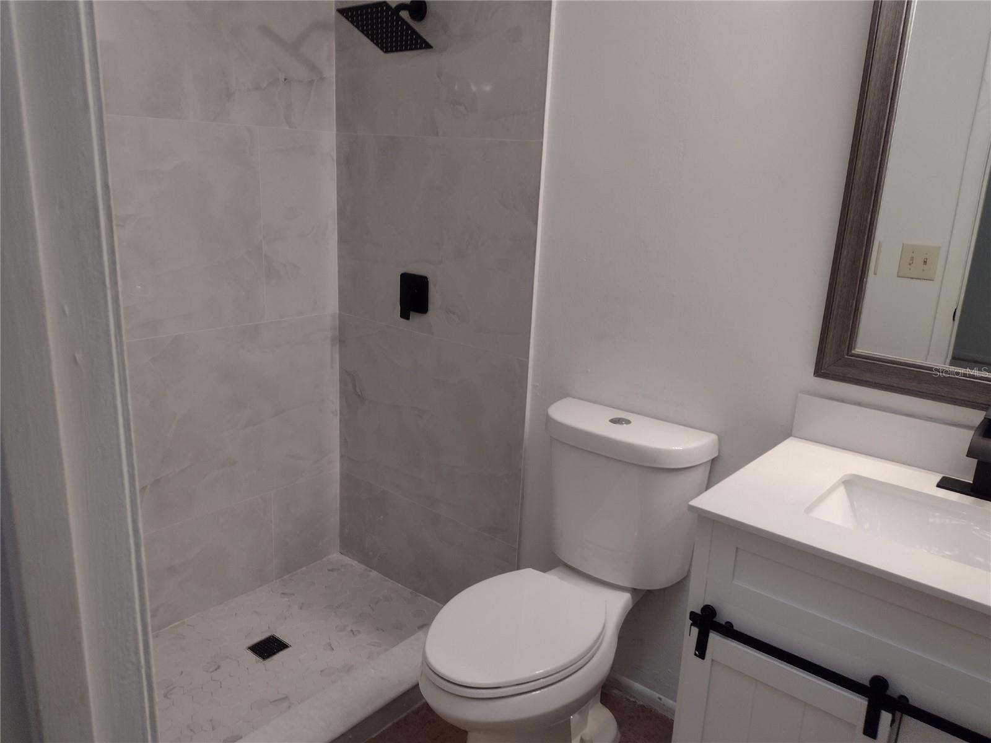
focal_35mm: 27
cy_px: 372
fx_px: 773
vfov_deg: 51.4
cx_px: 496
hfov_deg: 65.3
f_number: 1.7
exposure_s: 1/40
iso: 173
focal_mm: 4.71
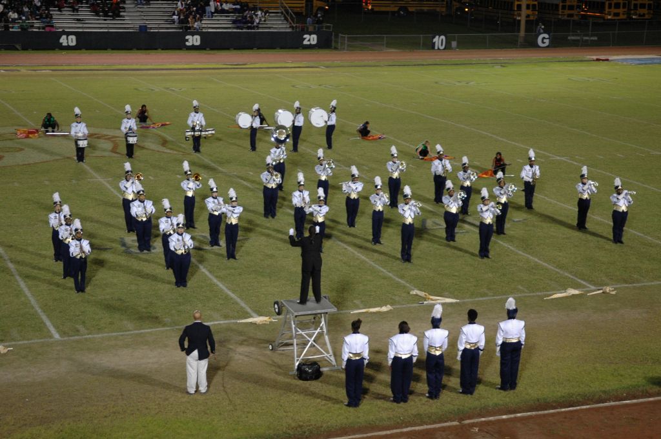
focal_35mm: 72
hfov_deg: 28.1
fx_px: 1320
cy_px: 220
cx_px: 330
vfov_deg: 18.9
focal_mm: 48
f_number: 2.8
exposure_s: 1/60
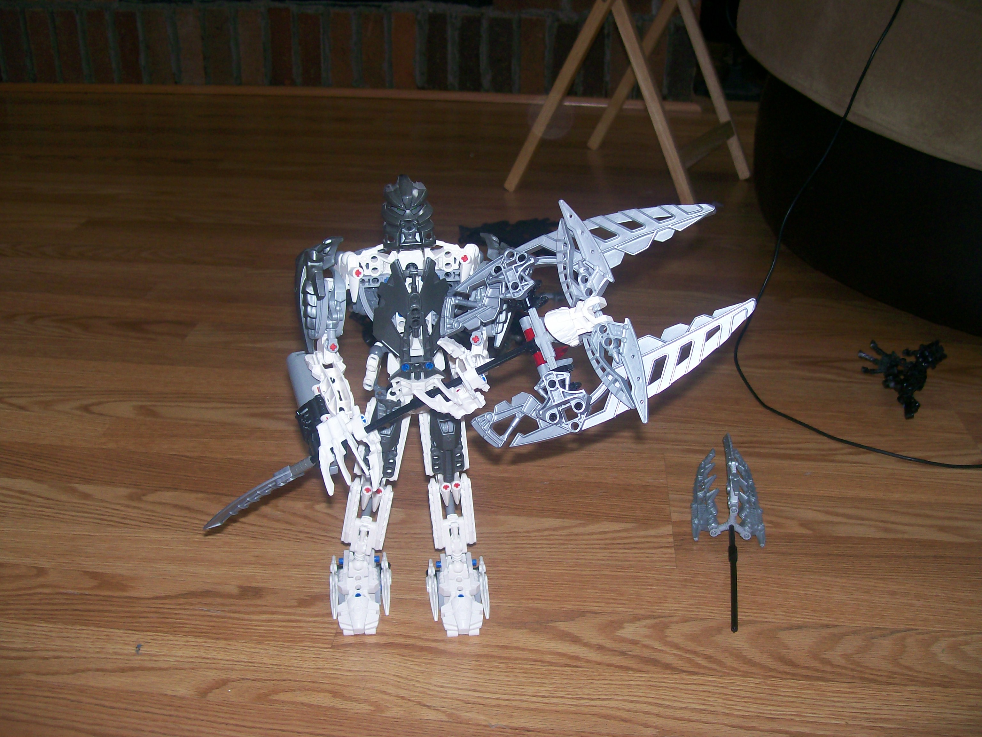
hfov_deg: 51.4
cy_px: 368
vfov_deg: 39.7
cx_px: 491
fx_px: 1021
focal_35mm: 36
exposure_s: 1/64
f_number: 2.7
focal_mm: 6
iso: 80
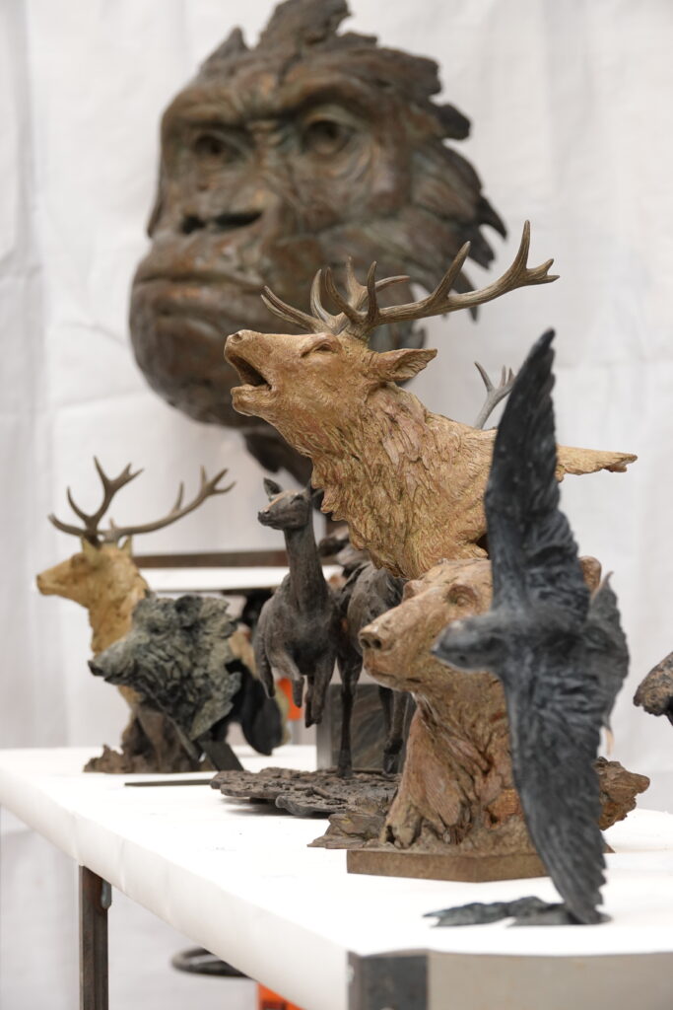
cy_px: 505
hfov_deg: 12.8
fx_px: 2999
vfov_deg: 19.1
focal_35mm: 107
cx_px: 336
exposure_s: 1/80
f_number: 4
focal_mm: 39.42
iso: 400
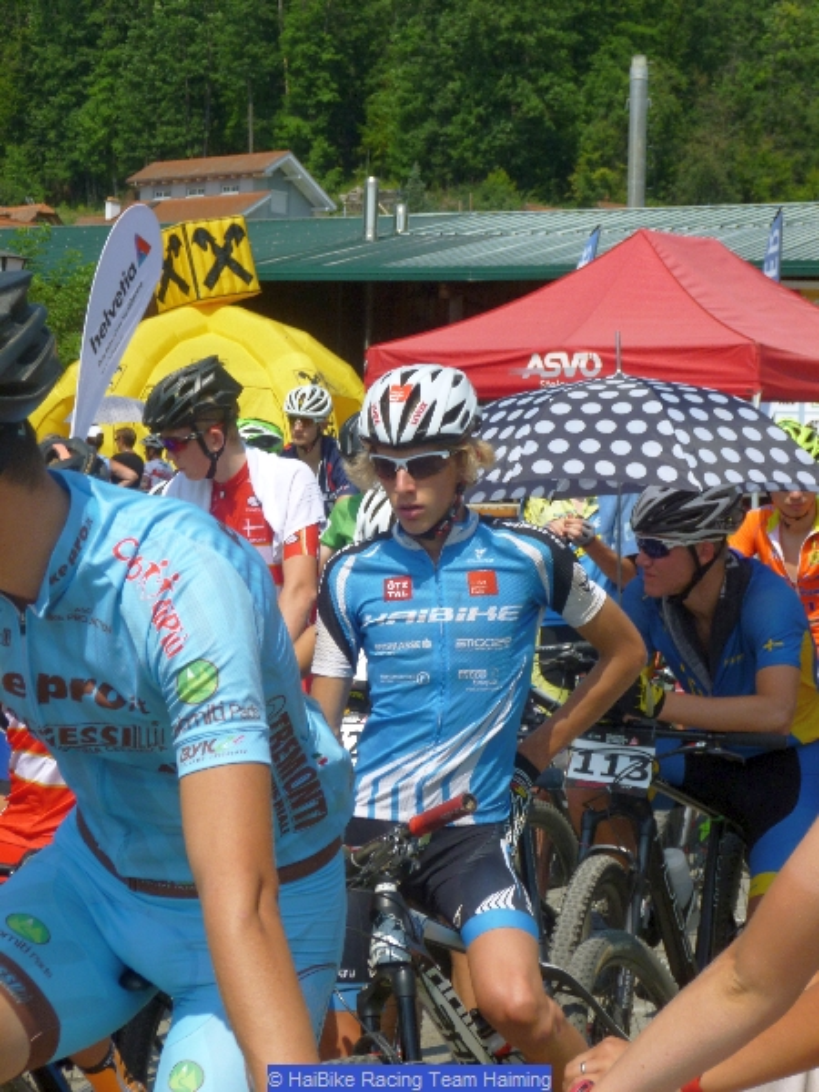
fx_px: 3155
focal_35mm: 100
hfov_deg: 14.8
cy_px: 546
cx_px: 410
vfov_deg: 19.6
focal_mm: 17.8
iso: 125
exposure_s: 1/500
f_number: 5.3
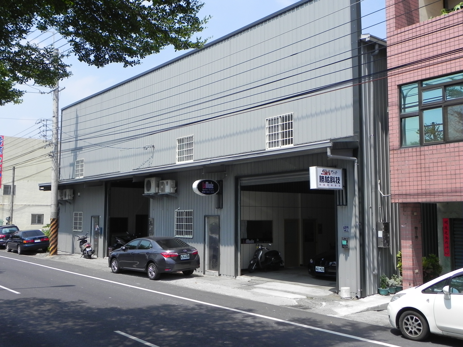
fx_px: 495
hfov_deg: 50.1
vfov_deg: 38.7
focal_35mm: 37
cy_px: 174
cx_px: 232
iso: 160
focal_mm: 6.6
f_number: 4
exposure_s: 1/978
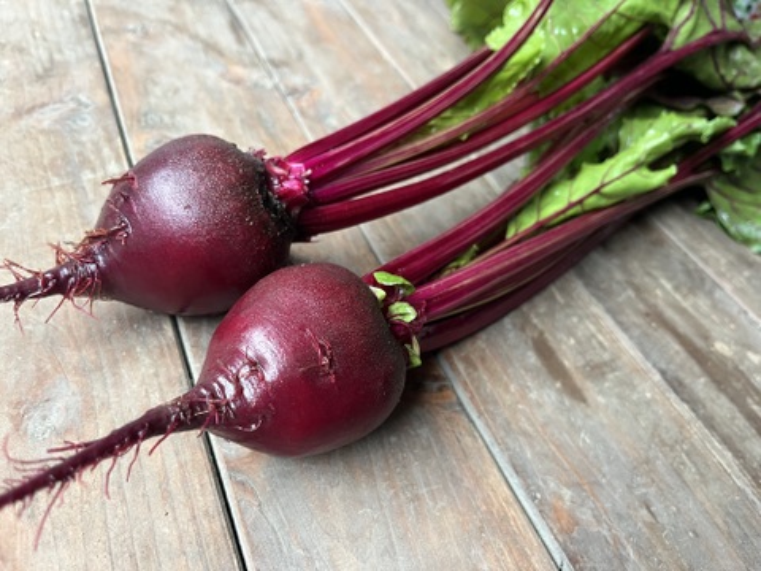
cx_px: 380
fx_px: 572
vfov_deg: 53.1
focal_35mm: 26
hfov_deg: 67.3
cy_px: 286
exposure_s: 1/60
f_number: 1.6
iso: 200
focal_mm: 5.1
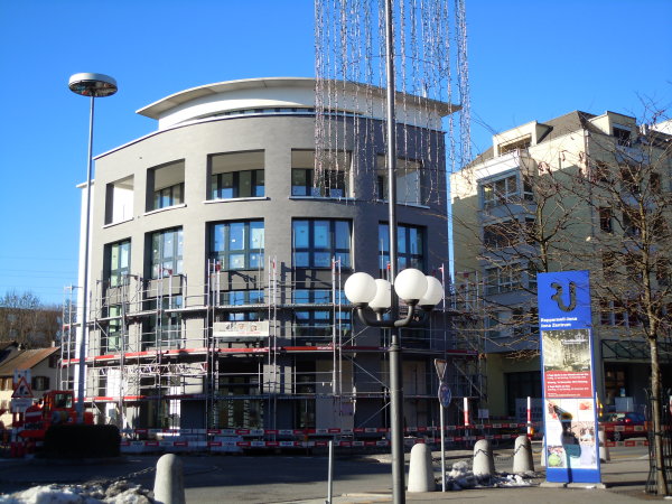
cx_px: 336
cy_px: 252
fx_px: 874
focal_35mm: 45
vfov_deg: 32.2
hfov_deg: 42.1
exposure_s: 1/640
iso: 100
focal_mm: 8.1
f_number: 3.8
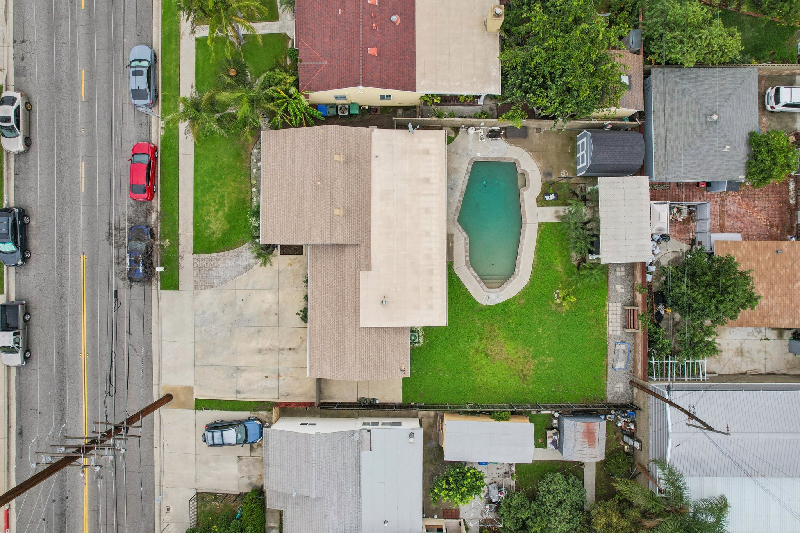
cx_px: 400
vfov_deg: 57.2
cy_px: 266
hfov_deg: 78.6
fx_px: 489
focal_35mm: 22
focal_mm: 8.4
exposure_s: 1/730
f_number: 2.8
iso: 120
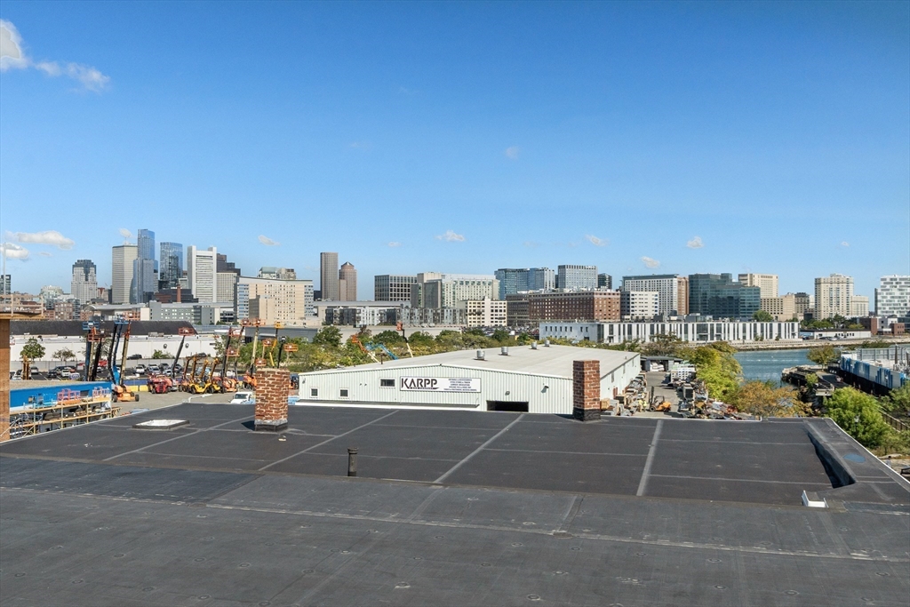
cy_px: 304
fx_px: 784
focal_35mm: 31
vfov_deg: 42.3
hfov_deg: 60.3
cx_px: 455
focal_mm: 21
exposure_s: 1/800
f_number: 9
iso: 200
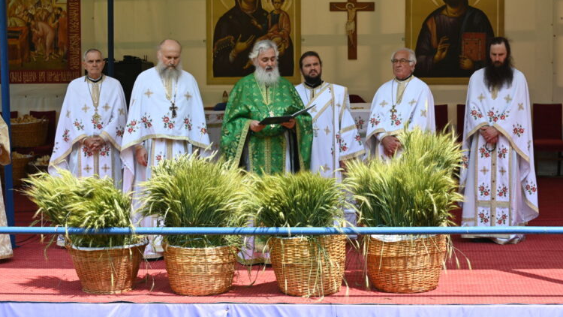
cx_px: 277
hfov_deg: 28.2
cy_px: 136
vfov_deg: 16.1
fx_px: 1120
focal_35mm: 75
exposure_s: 1/50
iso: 160
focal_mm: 70
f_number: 13
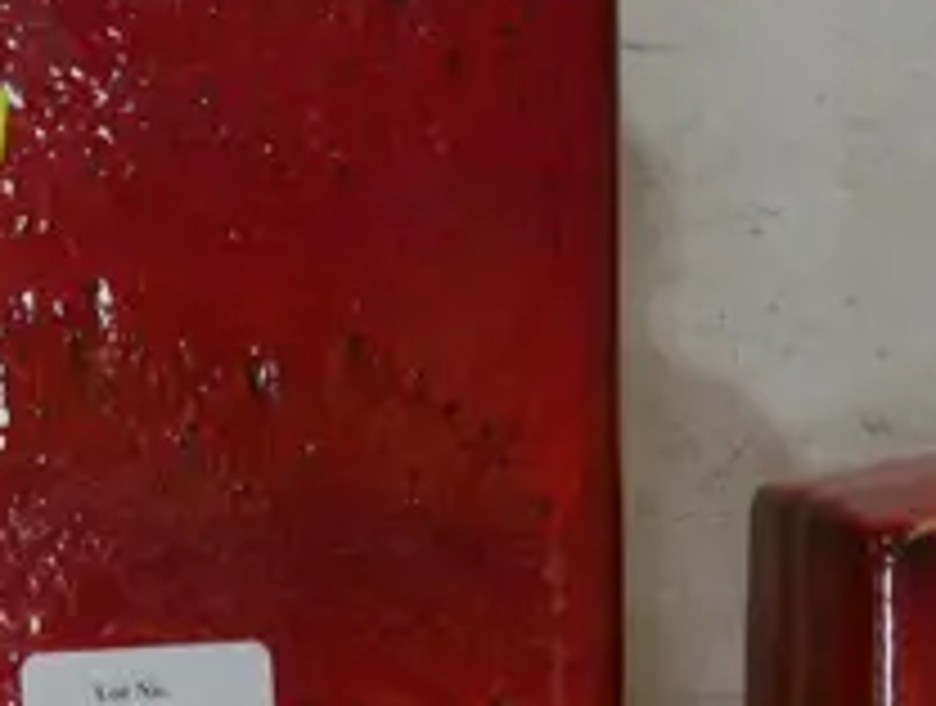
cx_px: 171
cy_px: -137
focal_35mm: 167
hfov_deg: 11.8
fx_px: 4526
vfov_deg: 8.8
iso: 200
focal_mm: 17
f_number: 4
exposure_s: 1/60
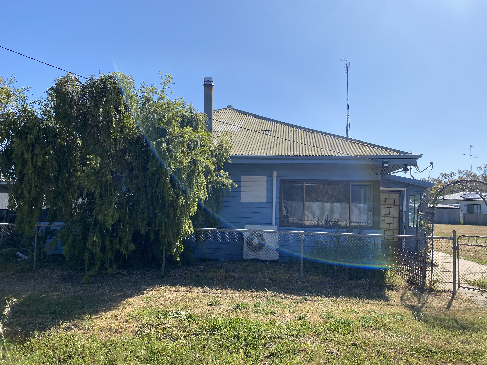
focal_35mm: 26
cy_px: 182
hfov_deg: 67.3
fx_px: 366
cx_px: 244
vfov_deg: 53.1
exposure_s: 1/2890
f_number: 1.8
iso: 32
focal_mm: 4.25
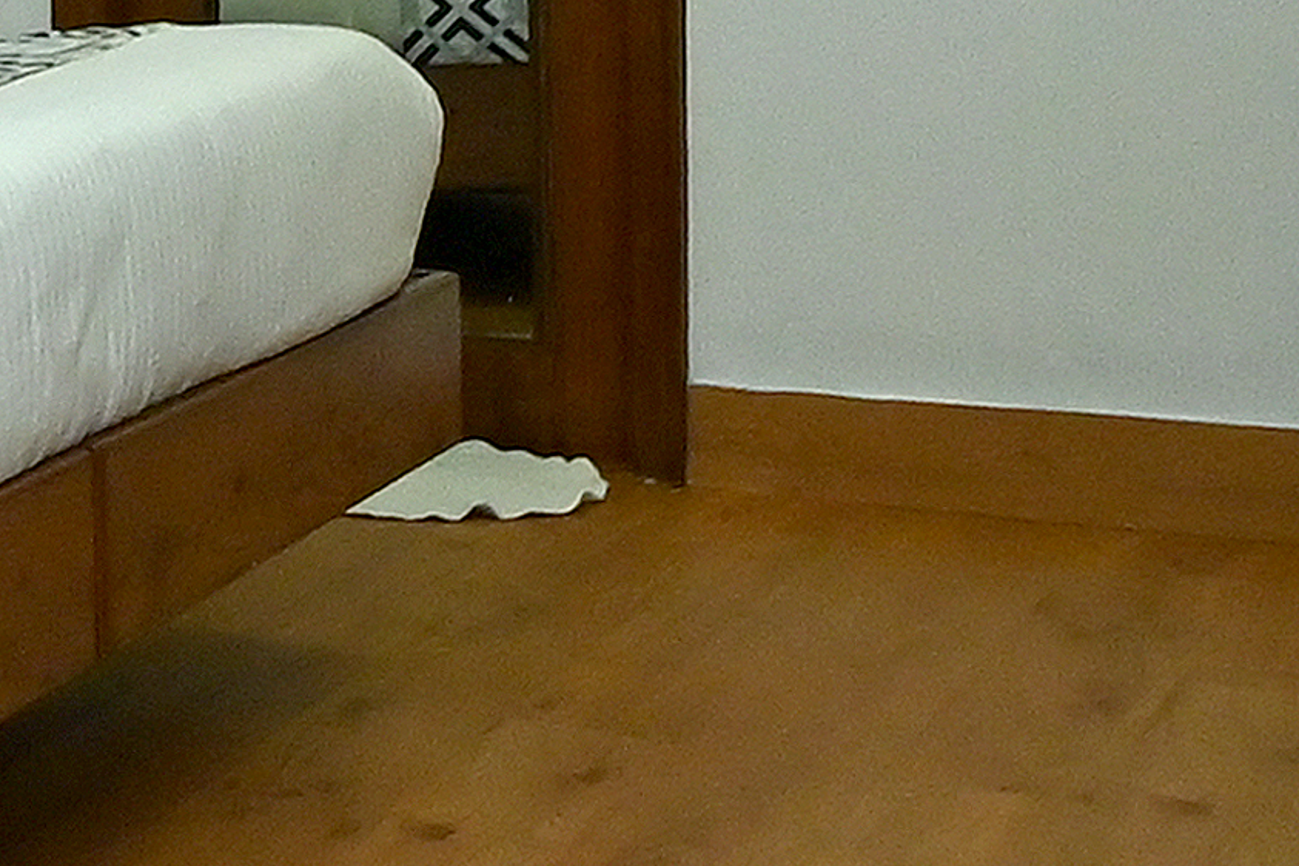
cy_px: -550
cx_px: -439
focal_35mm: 70
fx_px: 2526
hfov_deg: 24.7
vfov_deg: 17.0
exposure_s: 1/125
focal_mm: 10
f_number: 5
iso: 1600
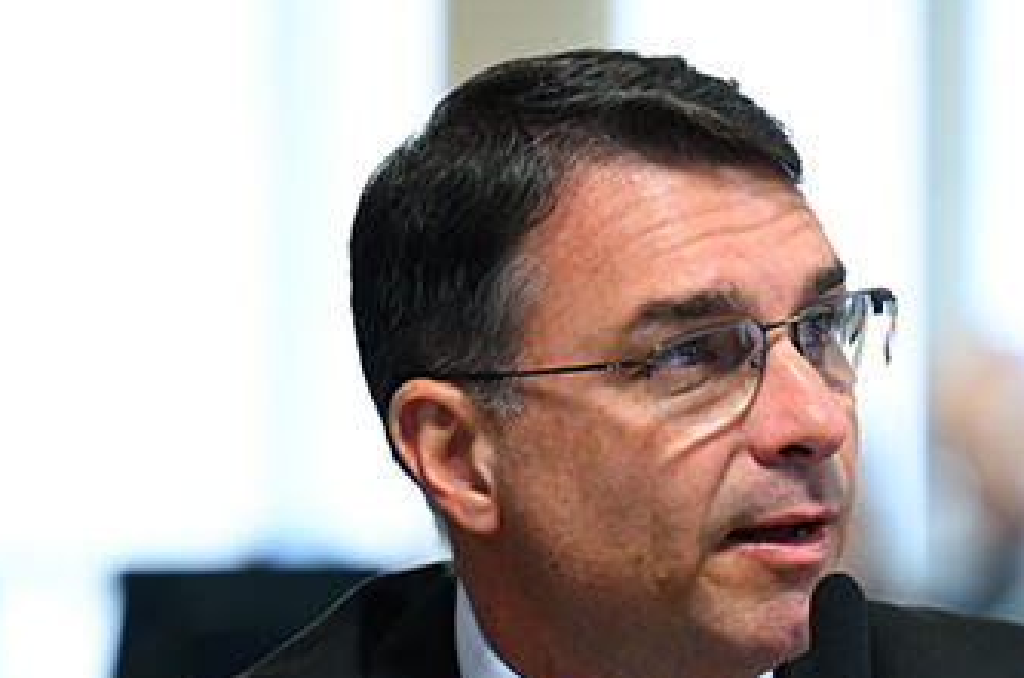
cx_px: 960
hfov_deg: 4.4
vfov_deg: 2.9
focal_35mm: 464
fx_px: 13167
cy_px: 764
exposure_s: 1/160
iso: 2000
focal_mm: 180
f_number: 2.8
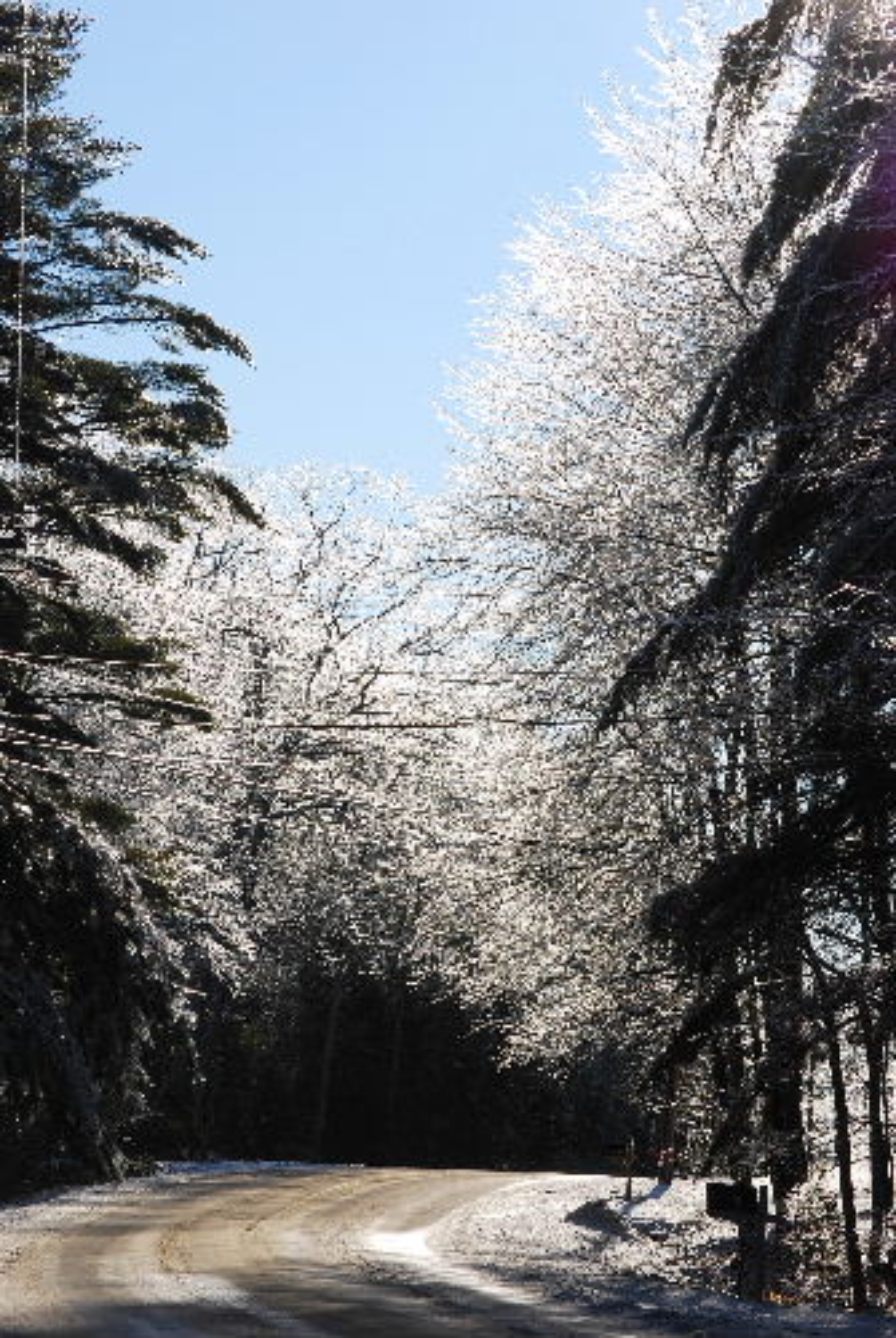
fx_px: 4799
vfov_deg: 15.9
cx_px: 448
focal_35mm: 129
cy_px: 669
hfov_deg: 10.7
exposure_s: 1/320
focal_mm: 86
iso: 100
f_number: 10
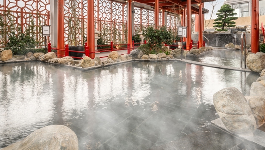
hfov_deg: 74.0
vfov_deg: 45.1
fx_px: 176
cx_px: 131
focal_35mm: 25
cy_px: 46
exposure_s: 1/4
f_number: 11
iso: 160
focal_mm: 20
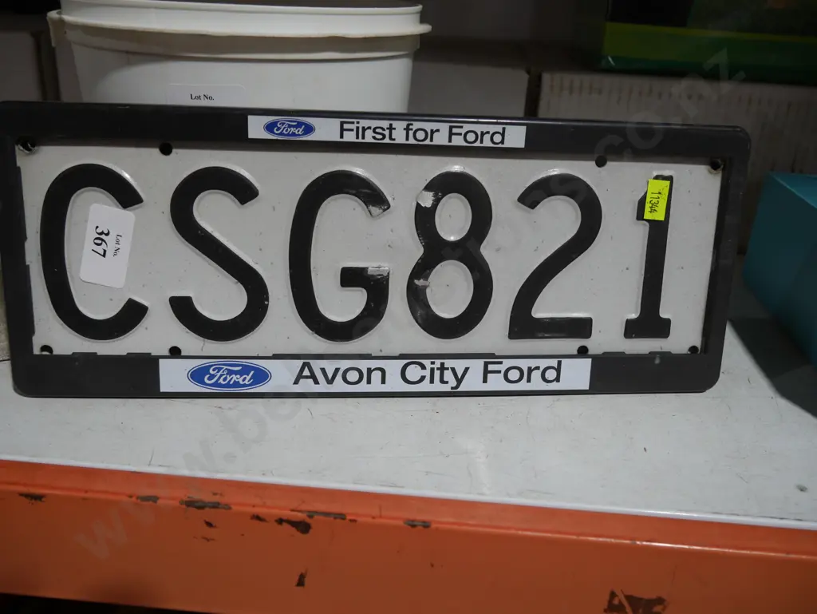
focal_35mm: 30
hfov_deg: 59.9
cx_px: 408
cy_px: 307
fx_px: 708
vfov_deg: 46.8
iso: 200
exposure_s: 1/60
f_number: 3.6
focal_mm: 15
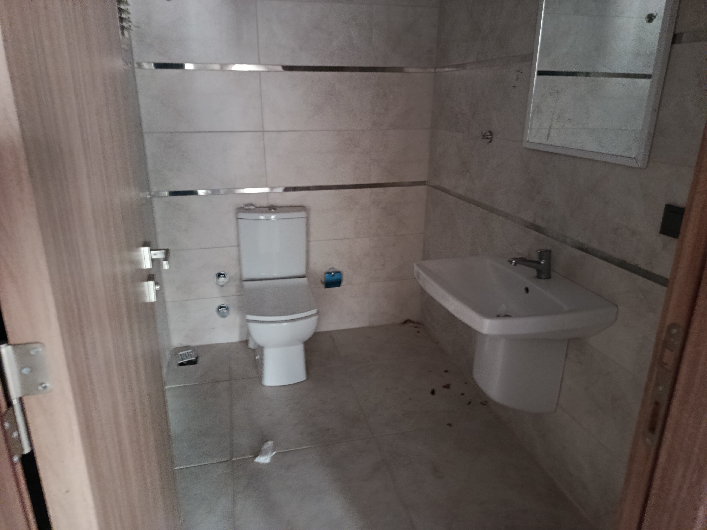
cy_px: 265
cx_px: 354
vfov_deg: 56.8
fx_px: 490
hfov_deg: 71.6
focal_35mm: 24
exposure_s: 1/20
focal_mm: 5.24
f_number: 1.7
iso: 3568
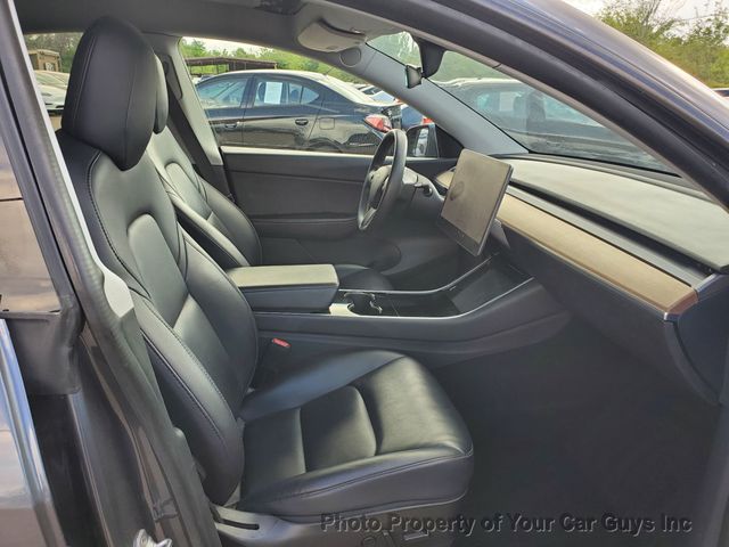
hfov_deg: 67.3
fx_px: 548
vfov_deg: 53.1
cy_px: 274
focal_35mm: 26
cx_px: 364
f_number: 2.4
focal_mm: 4.3
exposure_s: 1/152
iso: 50
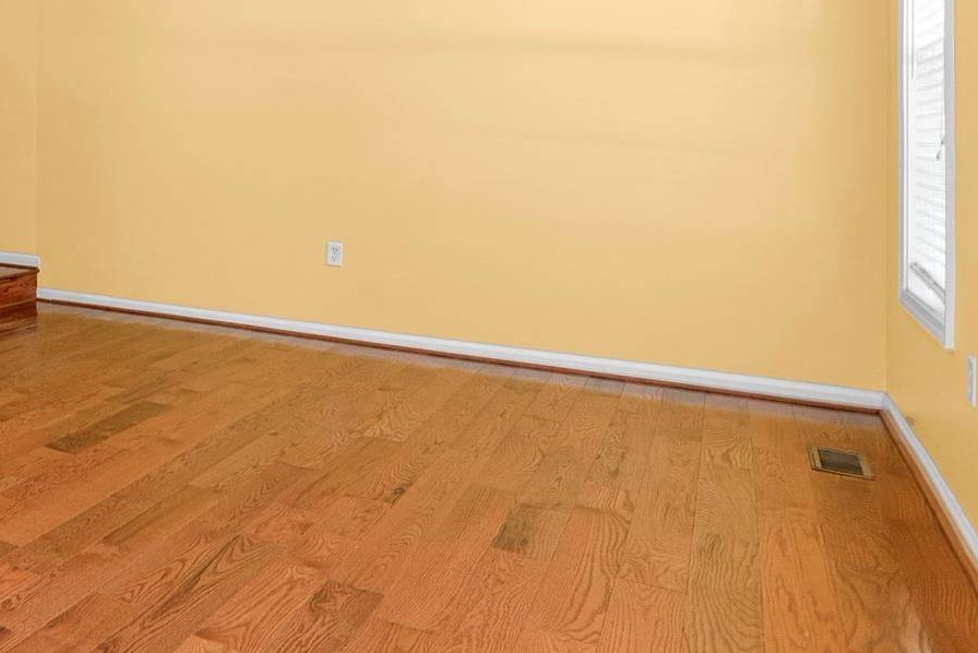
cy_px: 127
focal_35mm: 32
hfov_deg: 45.0
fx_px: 870
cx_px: -88
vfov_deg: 39.5
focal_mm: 14
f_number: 6.3
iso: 320
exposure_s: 1/8
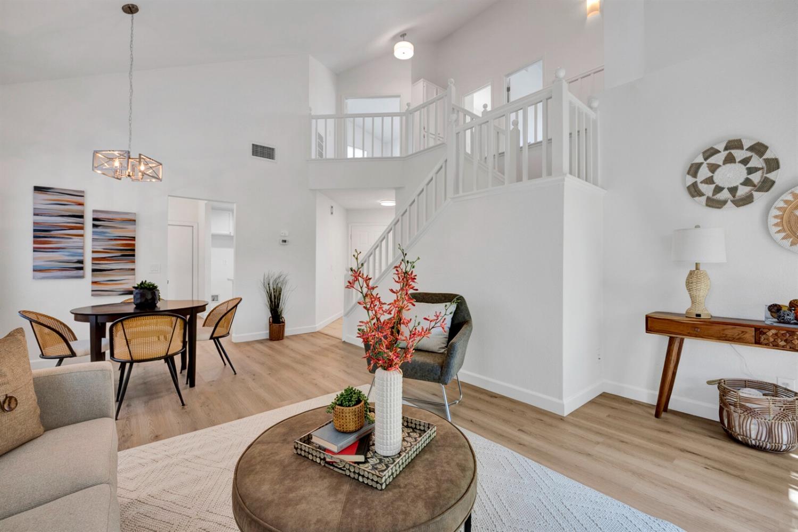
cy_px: 266
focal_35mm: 14
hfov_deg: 104.3
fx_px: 310
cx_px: 399
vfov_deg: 81.2
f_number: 8
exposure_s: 1/20
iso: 400
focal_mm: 14
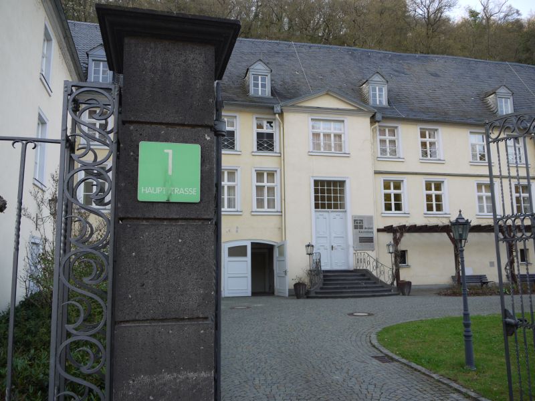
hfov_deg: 63.4
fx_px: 433
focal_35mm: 28
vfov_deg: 49.7
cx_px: 268
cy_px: 200
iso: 100
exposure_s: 1/100
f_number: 4
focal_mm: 14
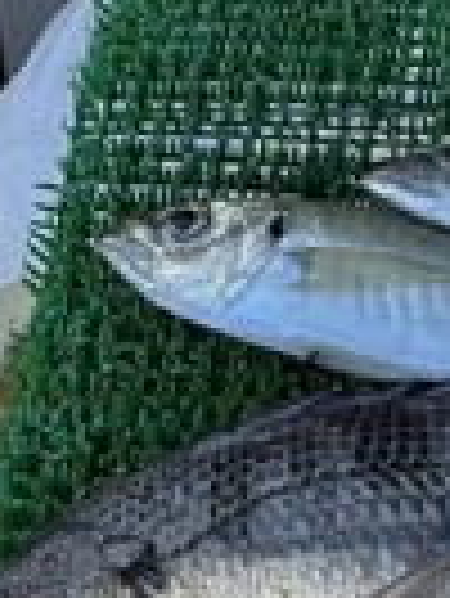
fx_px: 2890
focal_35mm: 167
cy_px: -207
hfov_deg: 8.5
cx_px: 860
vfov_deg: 11.5
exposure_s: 1/1344
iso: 50
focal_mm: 5.96
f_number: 1.6
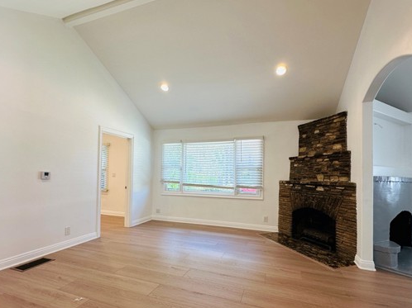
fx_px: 214
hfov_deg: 87.8
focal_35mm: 18
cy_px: 172
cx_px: 203
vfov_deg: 71.3
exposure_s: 1/120
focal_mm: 2.22
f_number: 2.2
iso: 80
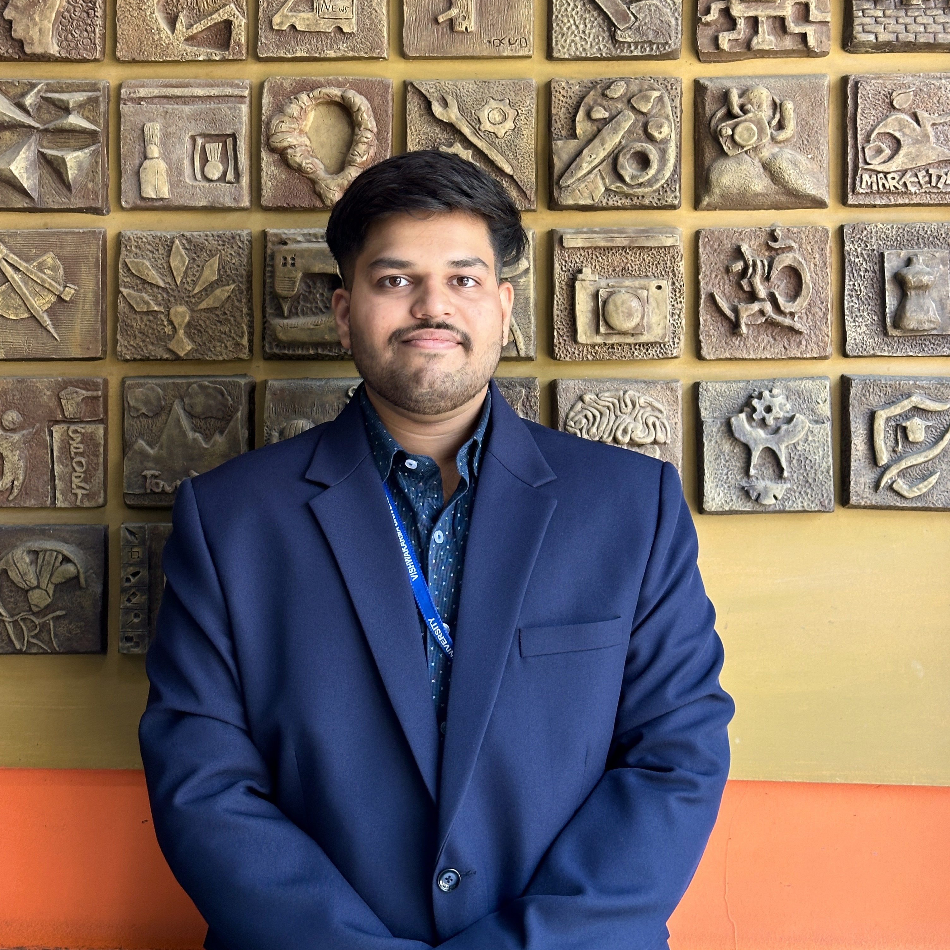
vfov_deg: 30.0
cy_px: 386
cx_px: 473
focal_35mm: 57
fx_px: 1770
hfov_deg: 30.0
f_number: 1.78
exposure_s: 1/100
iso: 80
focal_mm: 6.86
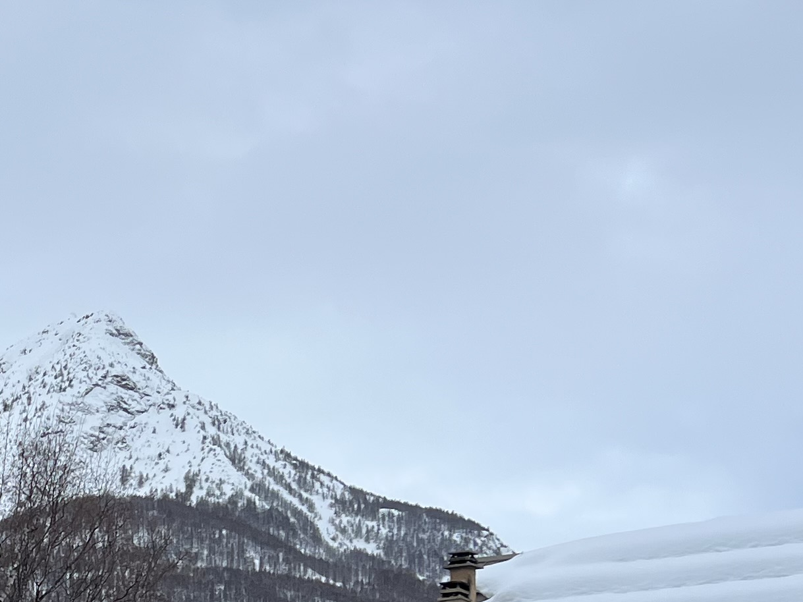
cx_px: -69
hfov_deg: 21.6
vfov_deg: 16.2
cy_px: 796
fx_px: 1995
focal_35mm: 86
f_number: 1.5
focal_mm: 5.7
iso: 50
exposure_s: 1/5319
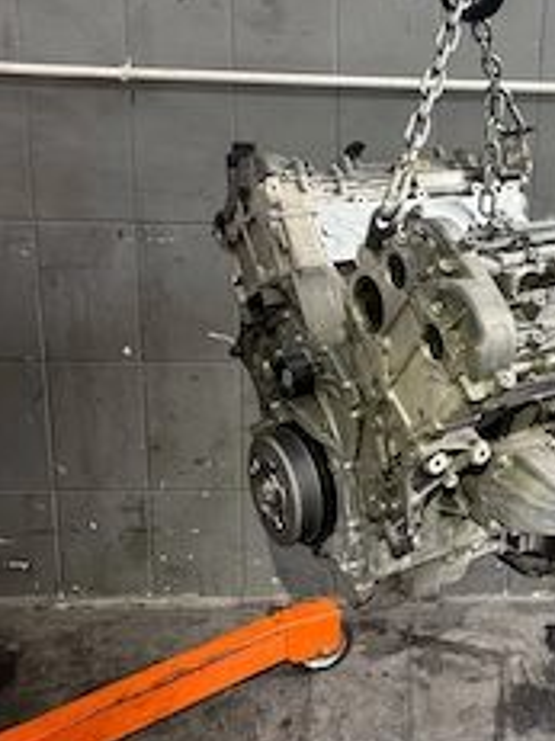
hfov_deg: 31.3
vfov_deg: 41.9
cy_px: 295
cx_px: 449
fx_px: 963
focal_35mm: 45
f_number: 1.6
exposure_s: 1/50
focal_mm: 5.96
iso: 160
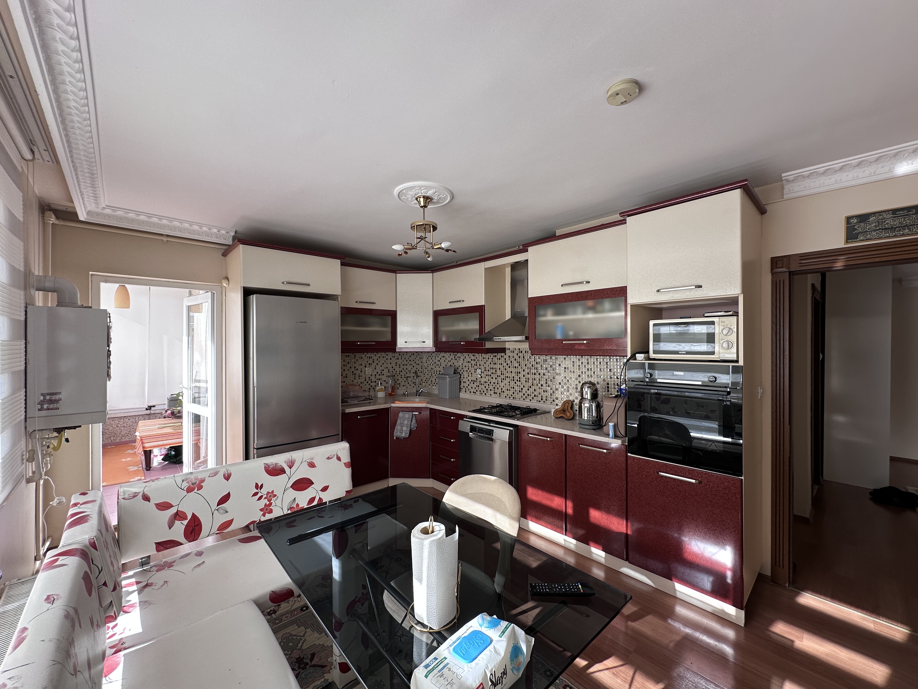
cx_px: 459
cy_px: 344
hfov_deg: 102.1
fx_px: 371
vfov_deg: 85.7
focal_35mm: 14
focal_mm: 2.22
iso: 40
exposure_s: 1/116
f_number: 2.2
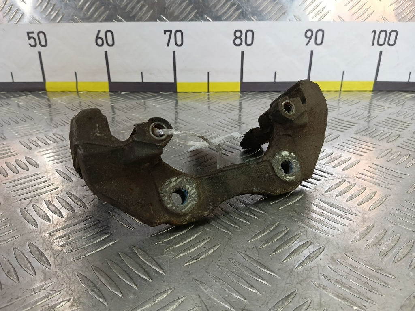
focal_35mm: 23
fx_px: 276
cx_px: 208
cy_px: 156
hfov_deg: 73.9
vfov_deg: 58.9
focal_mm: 4.11
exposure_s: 1/100
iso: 151
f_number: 1.6
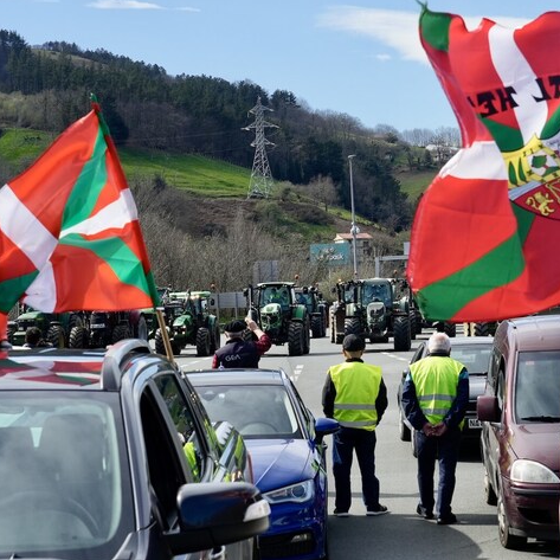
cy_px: 282
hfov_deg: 20.1
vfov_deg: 20.2
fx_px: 1574
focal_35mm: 86
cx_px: 350
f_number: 7.1
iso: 500
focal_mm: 44
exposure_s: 1/1000
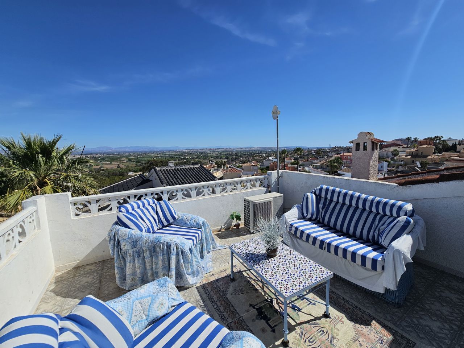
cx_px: 232
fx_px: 174
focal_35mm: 13
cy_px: 174
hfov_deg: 106.2
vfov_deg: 89.9
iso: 50
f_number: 2.2
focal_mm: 2.2
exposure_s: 1/4794
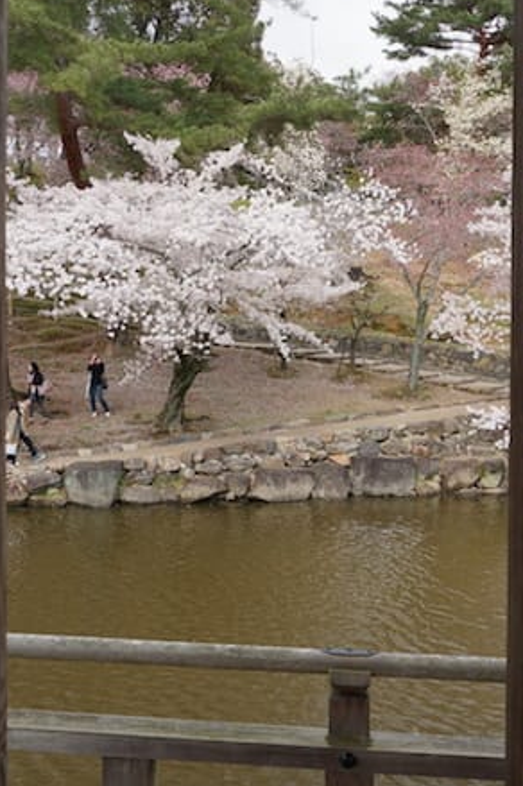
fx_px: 895
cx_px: 280
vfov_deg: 47.3
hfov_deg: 32.6
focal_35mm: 41
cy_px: 337
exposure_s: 1/100
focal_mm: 20
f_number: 7.1
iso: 100
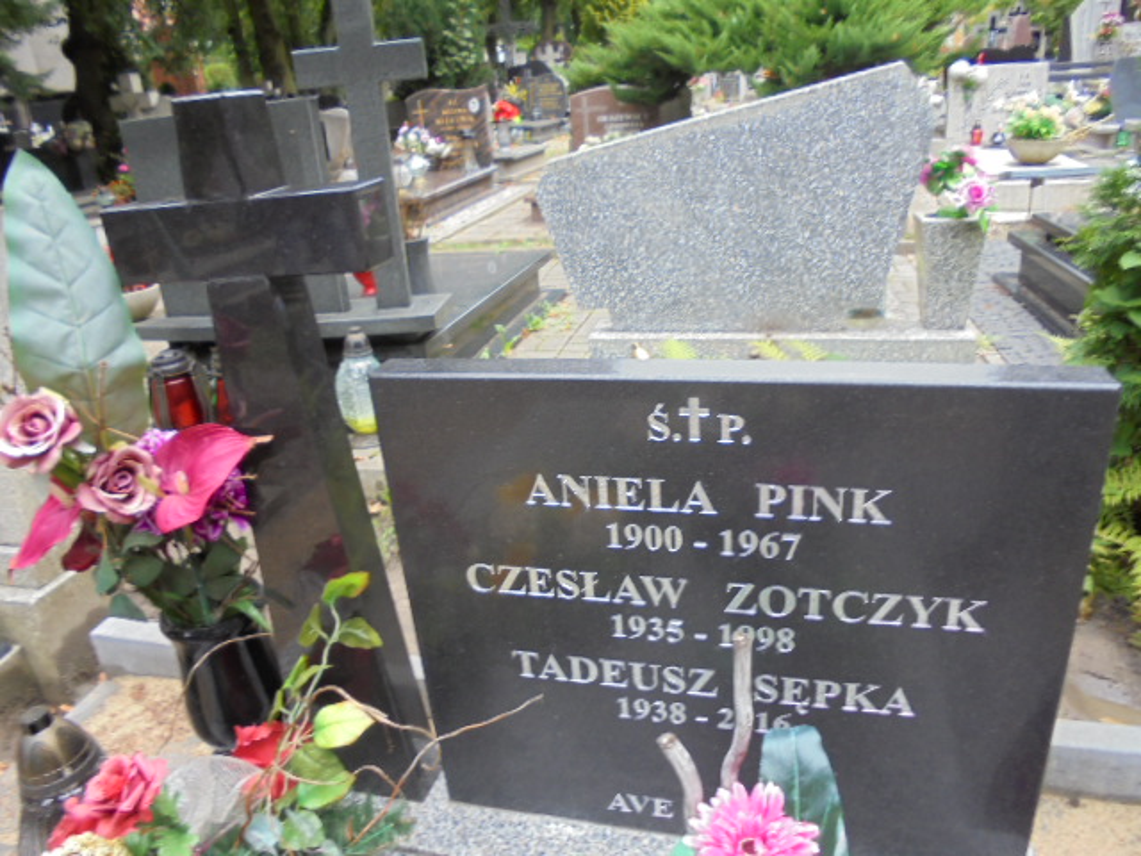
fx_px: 857
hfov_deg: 67.3
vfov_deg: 53.1
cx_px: 570
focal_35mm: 26
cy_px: 428
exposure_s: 1/30
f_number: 3.5
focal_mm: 4.6
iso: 100
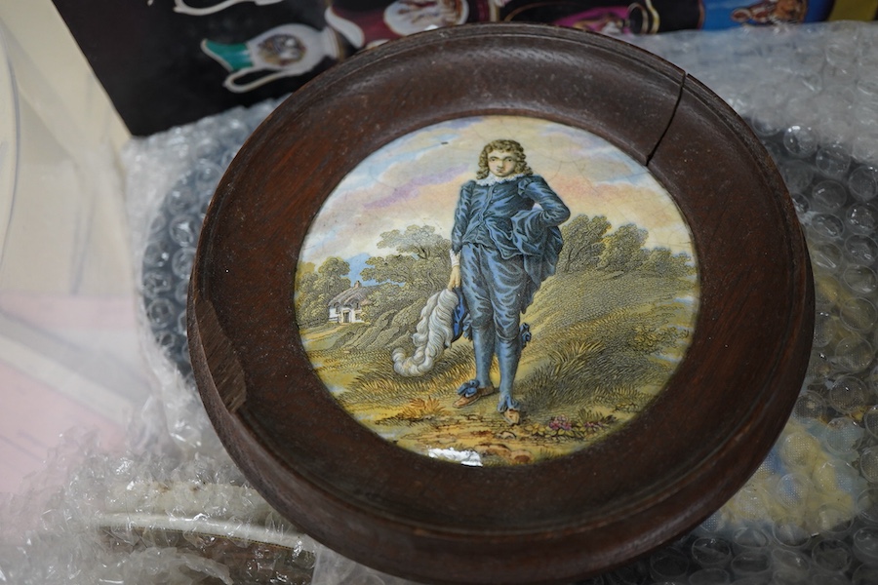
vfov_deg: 29.9
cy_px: 292
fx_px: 1097
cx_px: 439
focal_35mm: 45
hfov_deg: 43.6
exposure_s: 1/125
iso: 1250
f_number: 5
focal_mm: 30
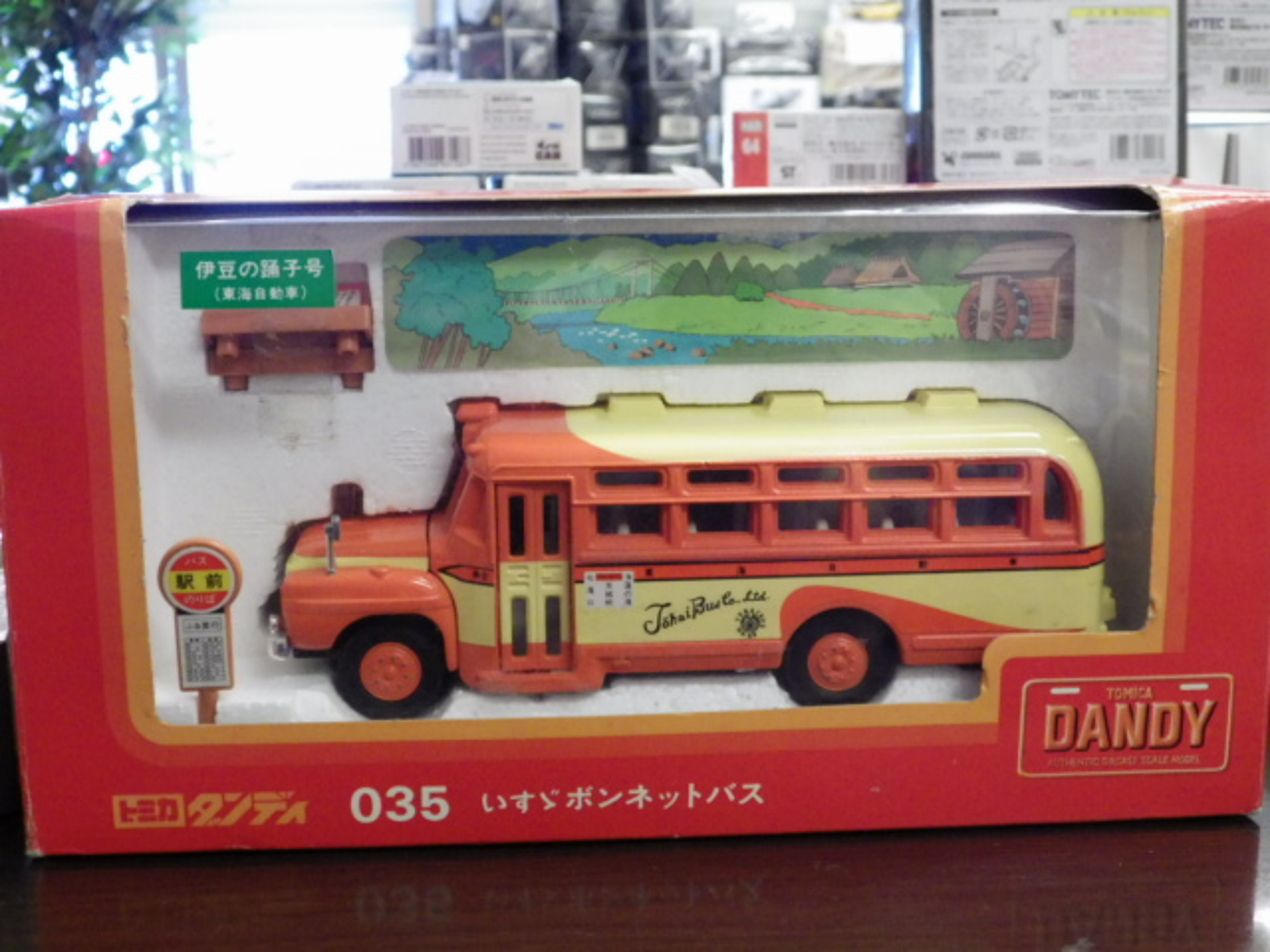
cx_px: 635
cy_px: 476
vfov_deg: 29.1
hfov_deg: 38.2
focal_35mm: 50
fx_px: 1834
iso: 800
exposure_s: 1/50
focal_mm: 9
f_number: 3.8
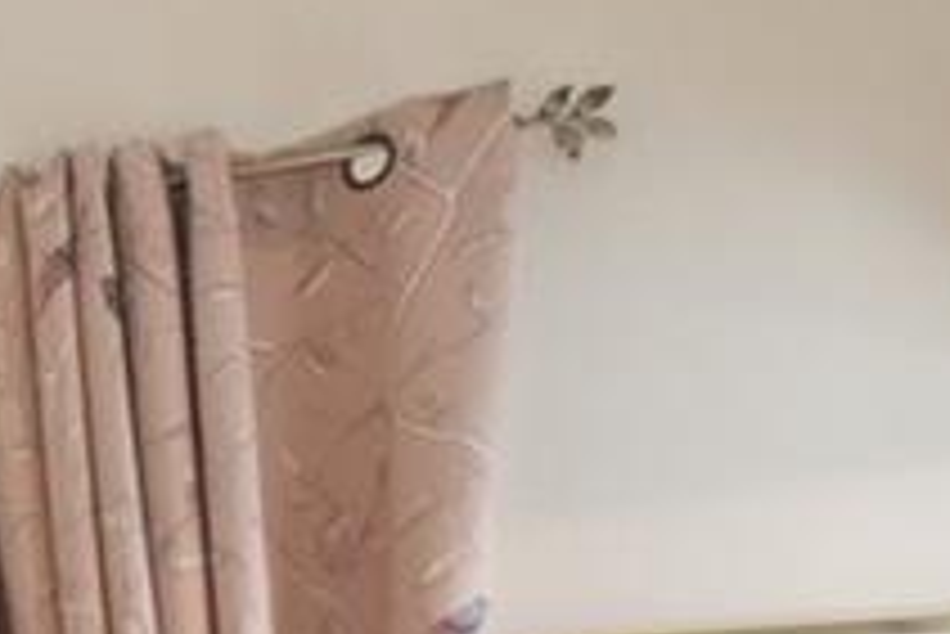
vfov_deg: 12.0
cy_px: 1115
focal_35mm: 106
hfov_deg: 9.6
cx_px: -2373
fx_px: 2799
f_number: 8
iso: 400
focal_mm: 14
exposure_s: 1/15
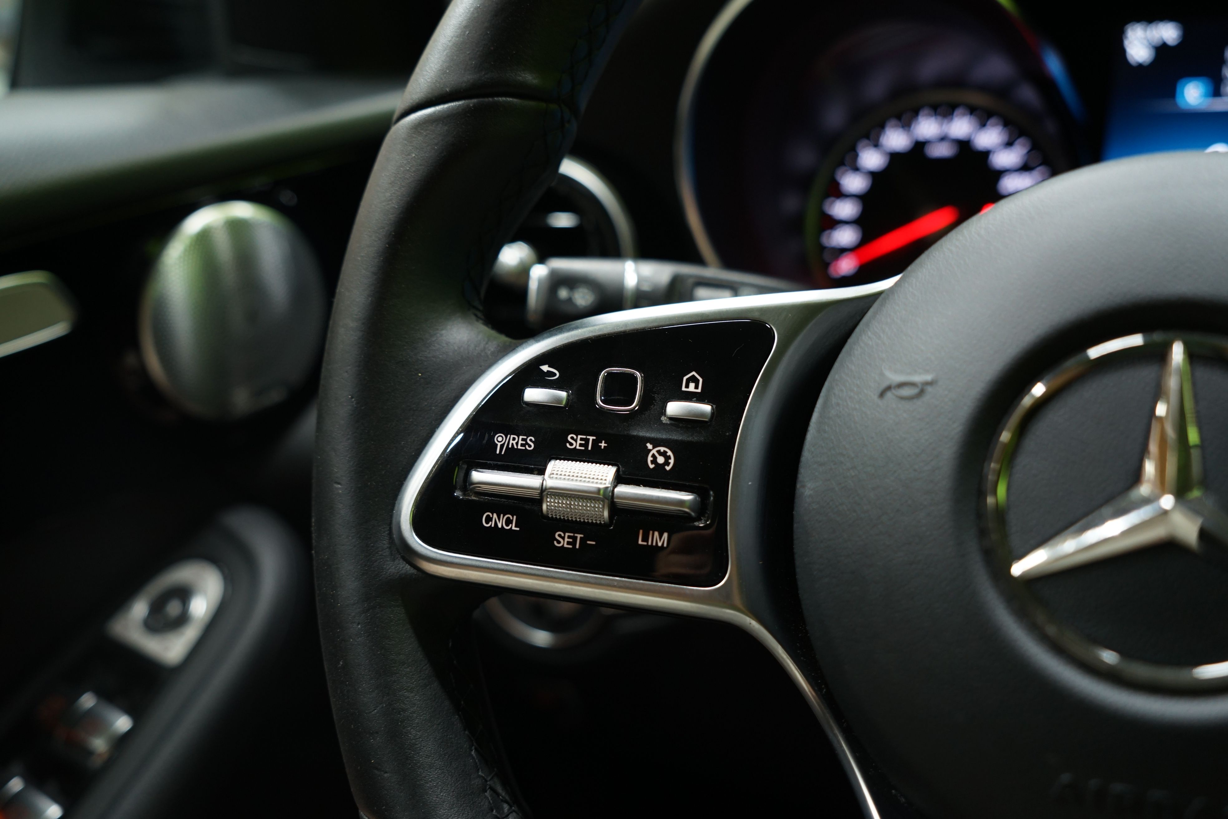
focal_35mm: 33
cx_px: 614
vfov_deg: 40.0
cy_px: 410
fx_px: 1126
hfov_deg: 57.2
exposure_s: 1/20
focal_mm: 33
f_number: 4.5
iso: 800
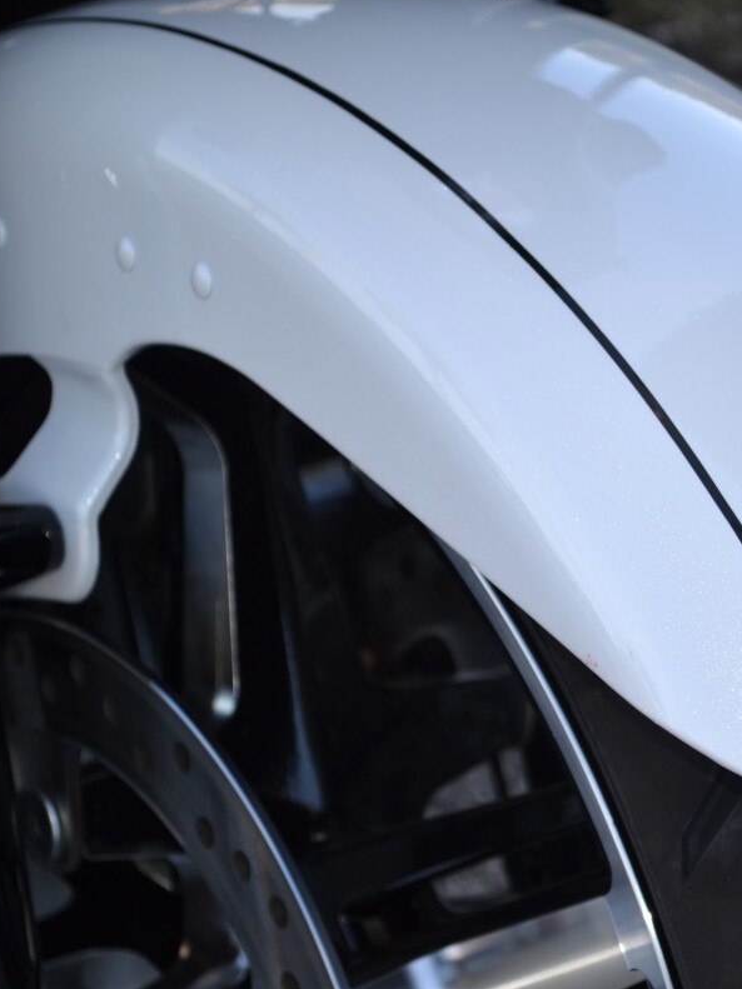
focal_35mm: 105
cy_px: 491
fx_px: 3002
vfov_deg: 18.7
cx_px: 692
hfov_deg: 13.9
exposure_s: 1/125
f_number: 5.6
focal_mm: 48
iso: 100
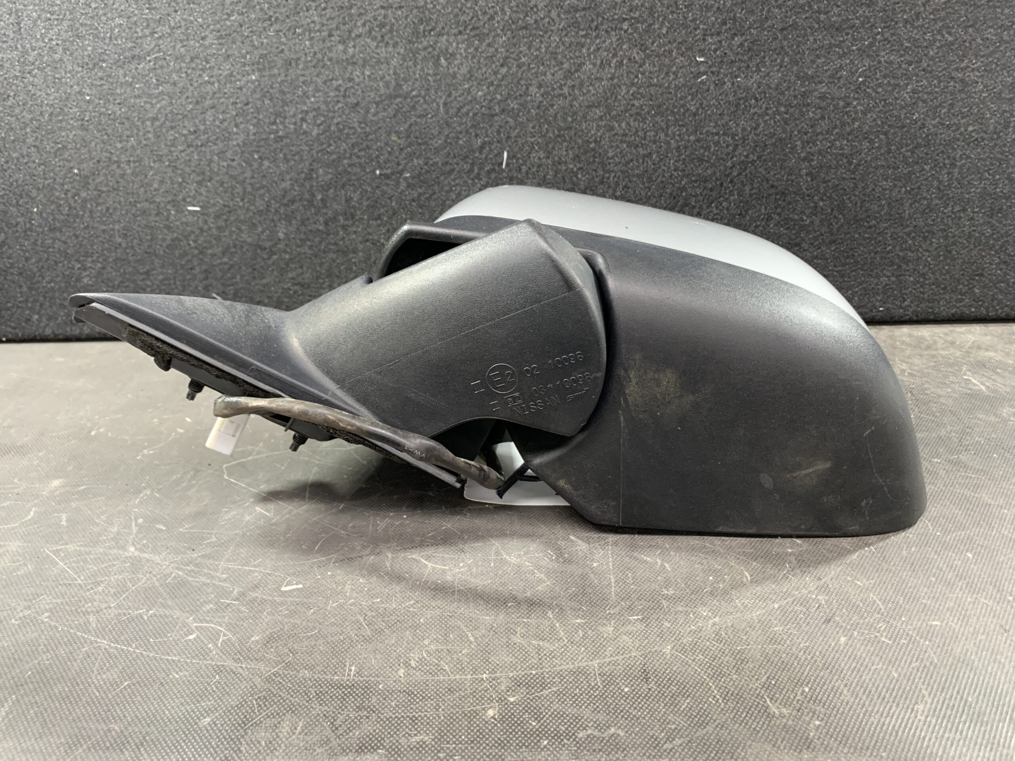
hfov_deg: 67.3
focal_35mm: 26
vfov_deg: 53.1
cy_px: 380
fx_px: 762
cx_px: 508
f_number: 1.8
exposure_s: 1/60
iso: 250
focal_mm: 4.25
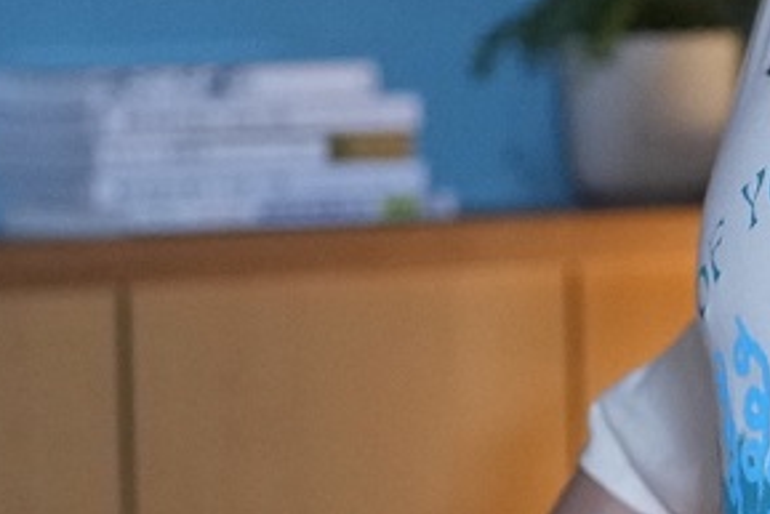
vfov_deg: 4.0
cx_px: 1092
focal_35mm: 346
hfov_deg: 5.9
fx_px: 7404
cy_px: 630
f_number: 1.8
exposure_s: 1/160
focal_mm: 50
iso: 2000
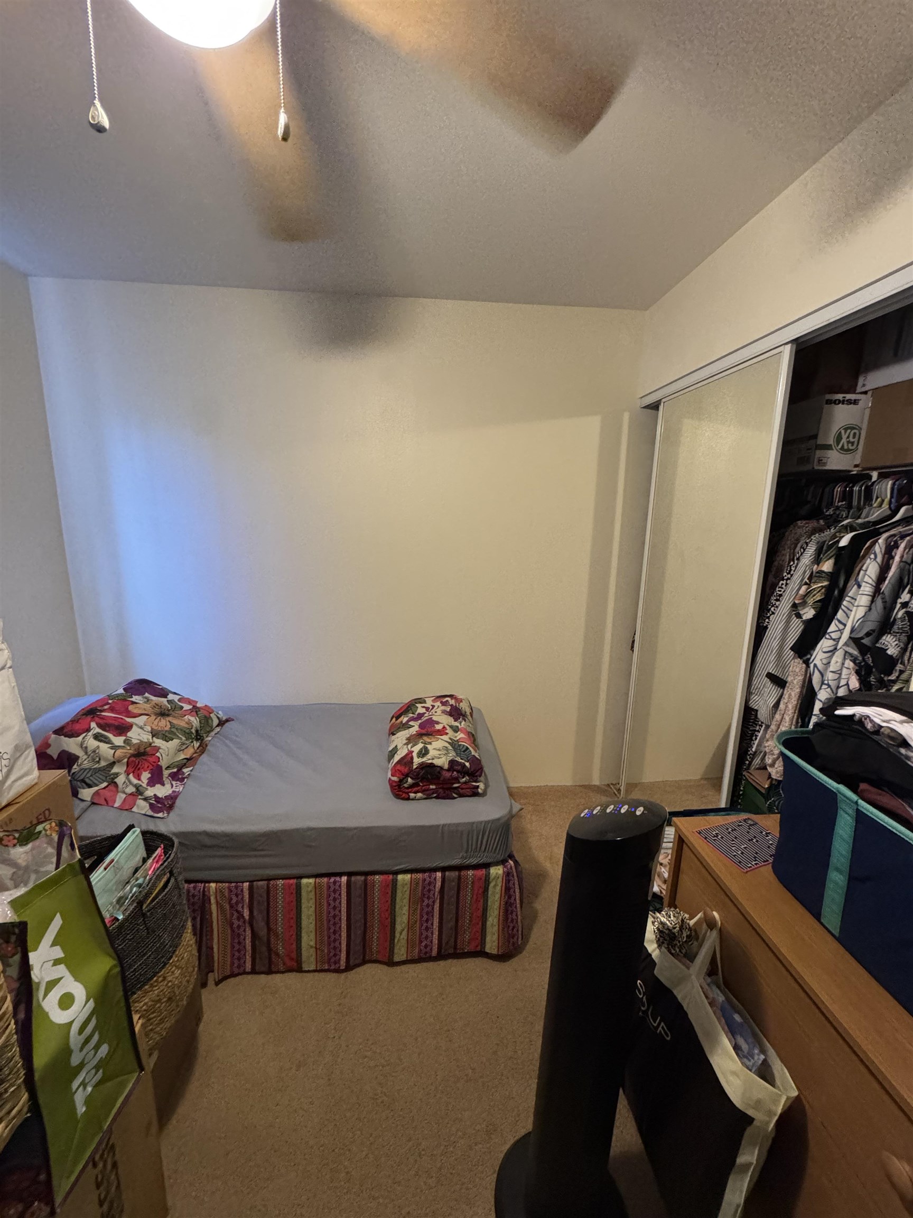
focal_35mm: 14
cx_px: 456
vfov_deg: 102.1
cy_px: 609
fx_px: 492
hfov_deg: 85.7
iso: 640
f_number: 2.2
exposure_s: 1/60
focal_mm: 2.22
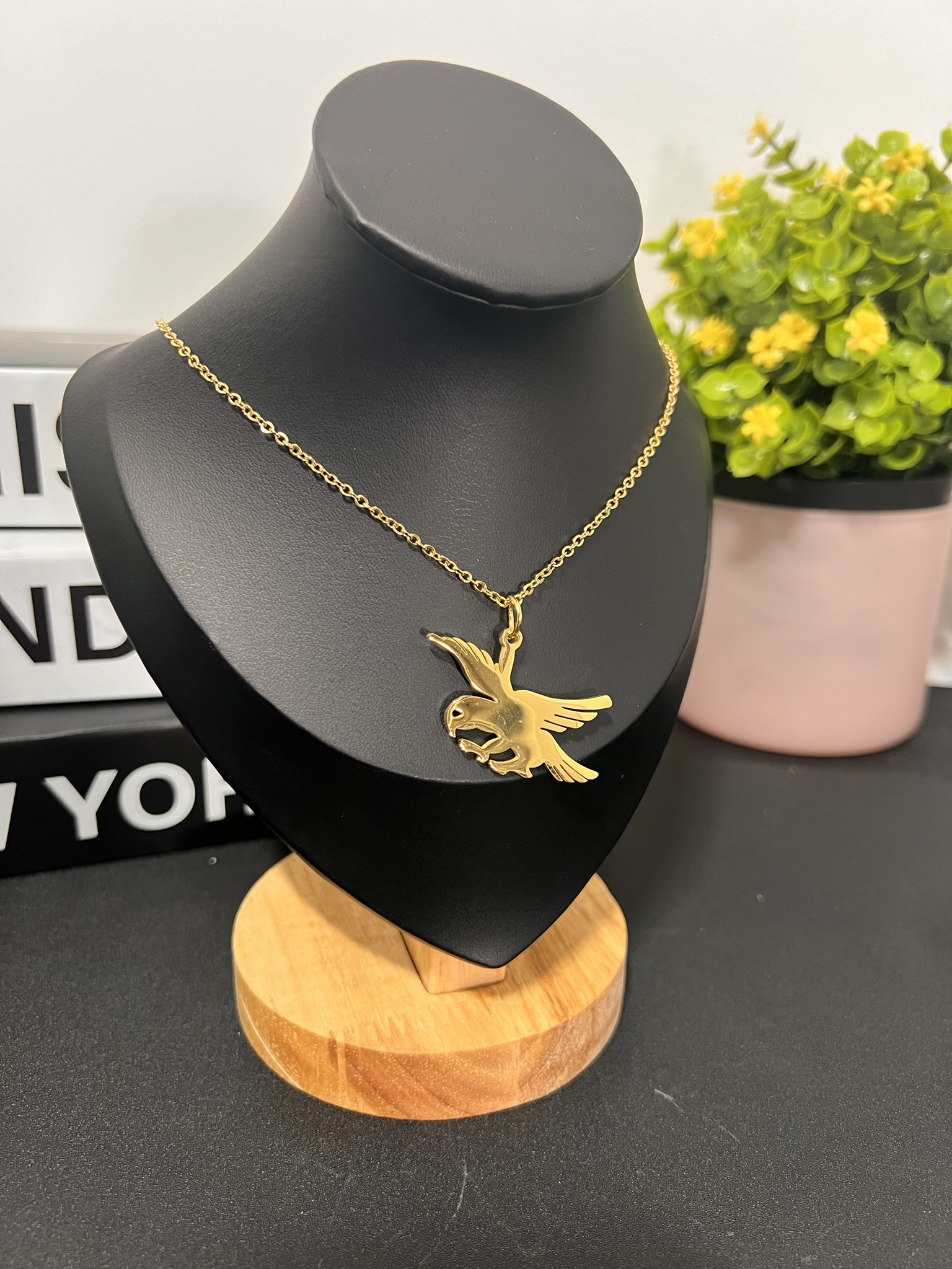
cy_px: 634
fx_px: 953
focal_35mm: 26
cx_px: 476
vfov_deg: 67.3
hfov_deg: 53.1
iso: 250
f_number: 1.5
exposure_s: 1/60
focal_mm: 5.7
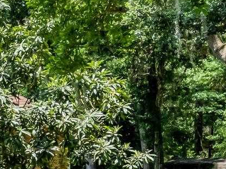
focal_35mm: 142
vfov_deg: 10.4
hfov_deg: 11.5
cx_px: -317
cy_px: 171
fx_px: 927
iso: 320
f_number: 8
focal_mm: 20
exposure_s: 1/480
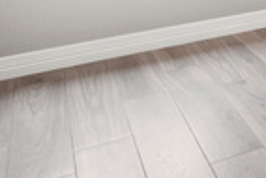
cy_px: -145
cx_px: 519
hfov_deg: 18.7
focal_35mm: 74
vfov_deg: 15.7
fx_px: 549
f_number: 7.1
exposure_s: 1/3
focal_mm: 11
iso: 200
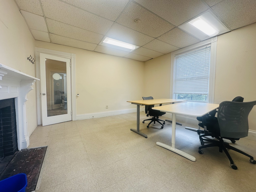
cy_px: 96
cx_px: 128
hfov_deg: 102.1
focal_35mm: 14
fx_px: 104
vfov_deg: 85.7
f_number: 2.2
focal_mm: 2.22
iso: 64
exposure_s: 1/120
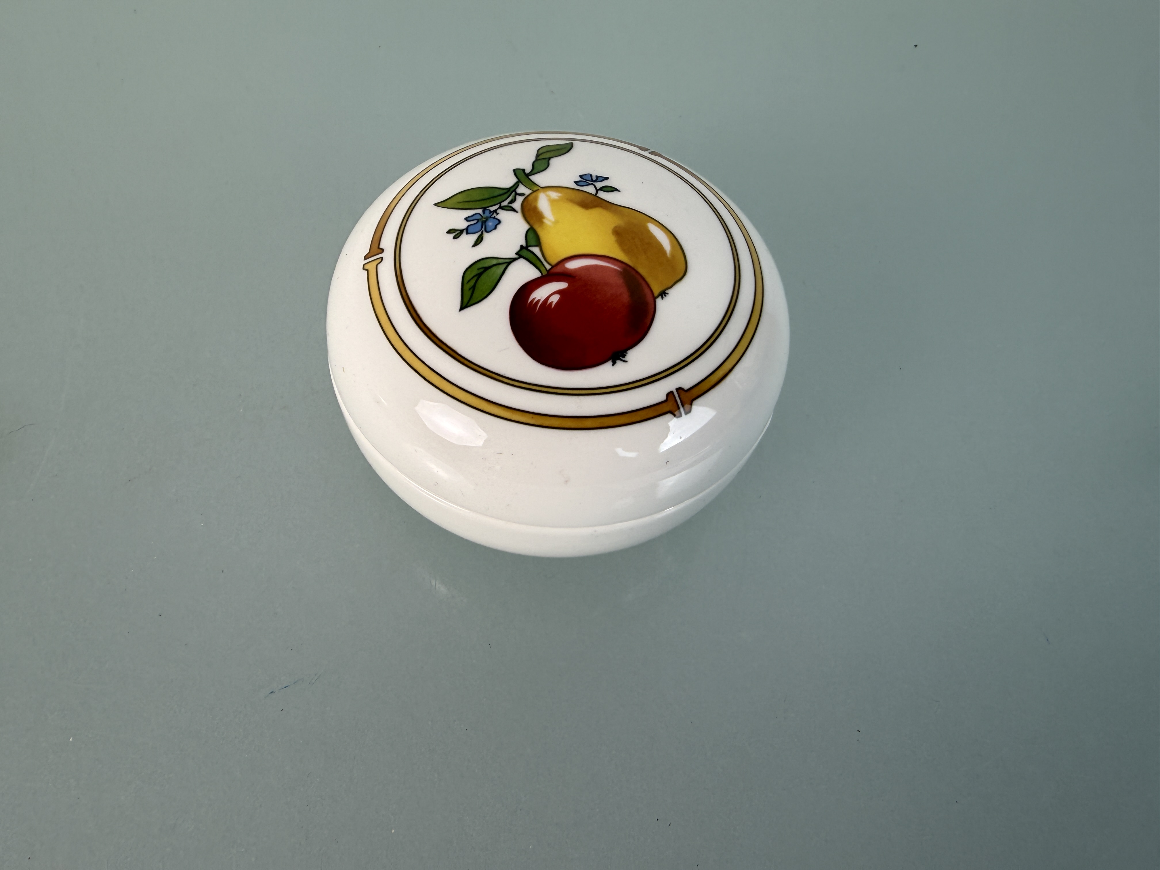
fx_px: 804
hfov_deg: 71.6
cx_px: 580
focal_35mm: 24
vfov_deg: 56.8
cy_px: 435
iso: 40
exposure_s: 1/100
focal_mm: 2.22
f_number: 2.2
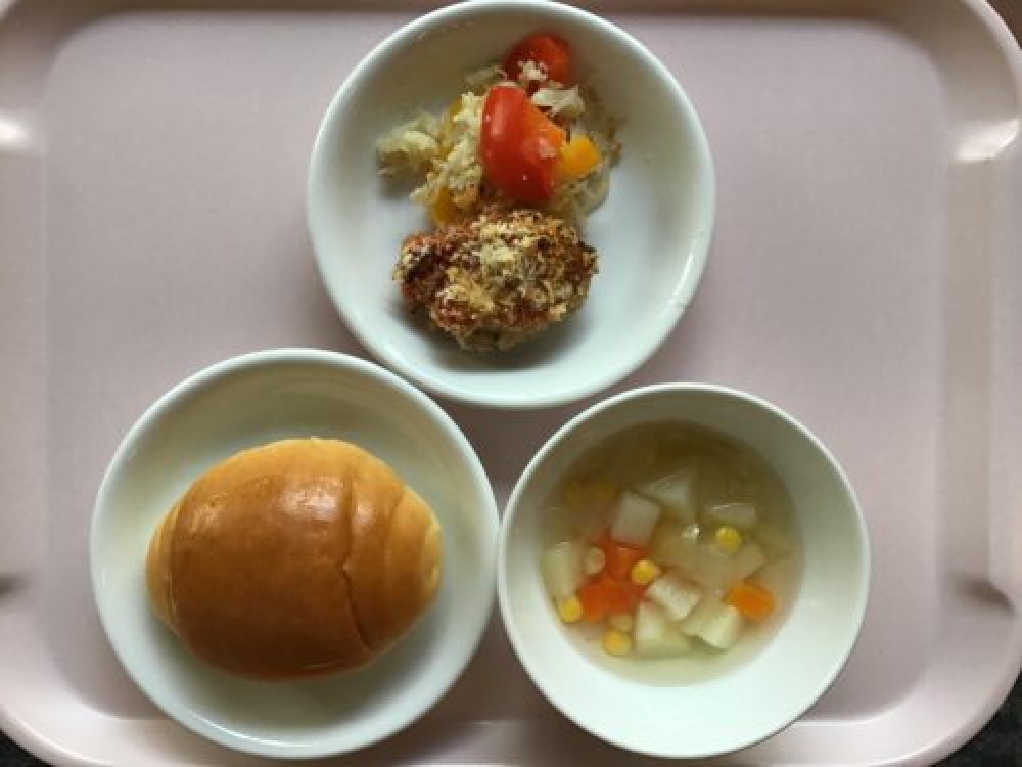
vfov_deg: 45.4
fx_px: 915
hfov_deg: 58.4
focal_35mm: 31
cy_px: 384
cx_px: 511
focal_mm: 3.3
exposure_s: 1/40
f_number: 2.4
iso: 25
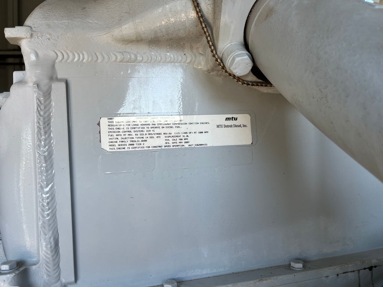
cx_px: 192
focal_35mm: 26
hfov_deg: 67.3
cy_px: 144
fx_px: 288
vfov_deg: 53.1
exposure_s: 1/155
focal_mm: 5.1
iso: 40
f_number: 1.6
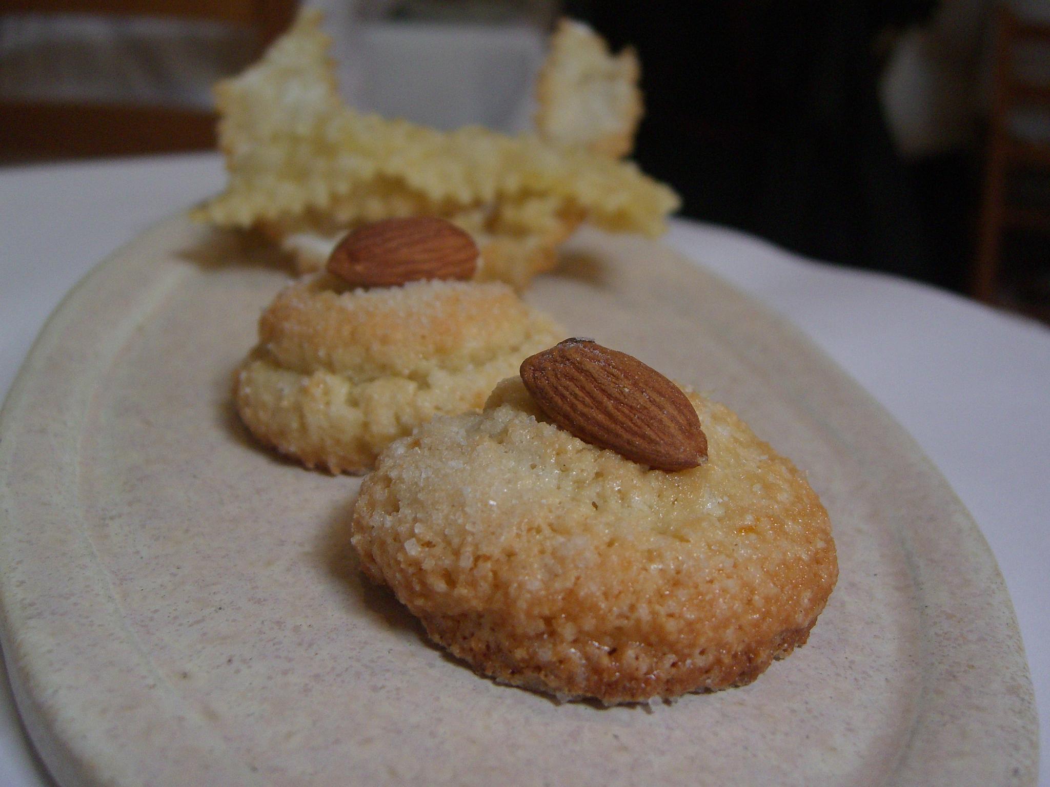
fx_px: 1153
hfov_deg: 49.0
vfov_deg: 37.7
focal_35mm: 38
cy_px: 394
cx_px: 525
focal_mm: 7.9
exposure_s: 1/100
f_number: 2.8
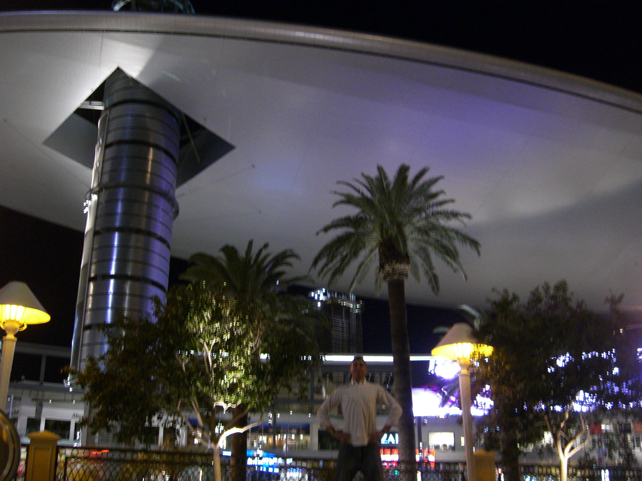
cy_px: 240
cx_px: 321
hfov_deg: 49.0
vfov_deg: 37.7
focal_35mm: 38
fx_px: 705
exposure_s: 1/8
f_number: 2.8
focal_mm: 7.9
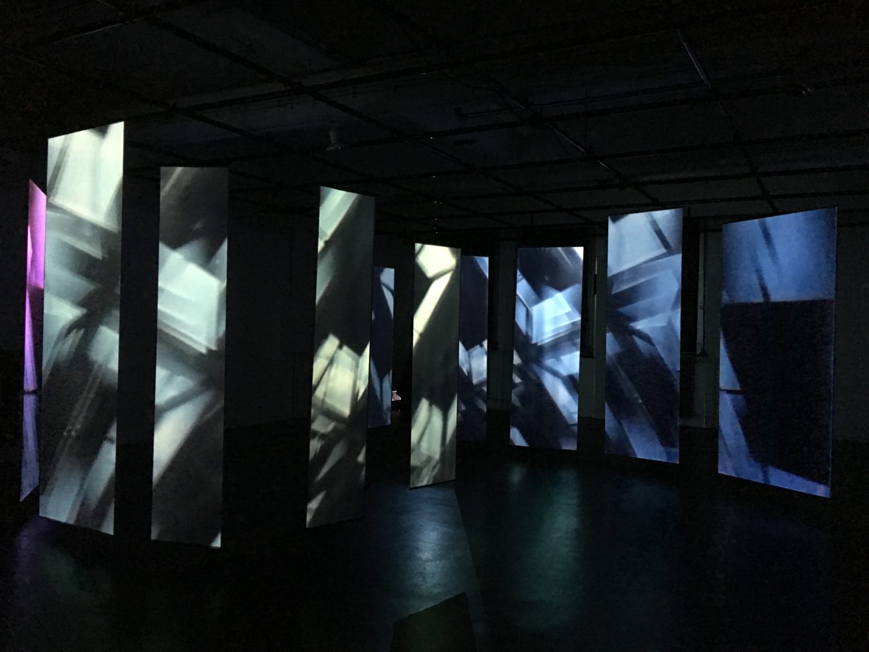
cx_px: 434
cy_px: 326
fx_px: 728
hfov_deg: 61.7
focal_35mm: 29
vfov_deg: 48.2
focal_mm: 4.15
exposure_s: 1/8
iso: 200
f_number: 2.2
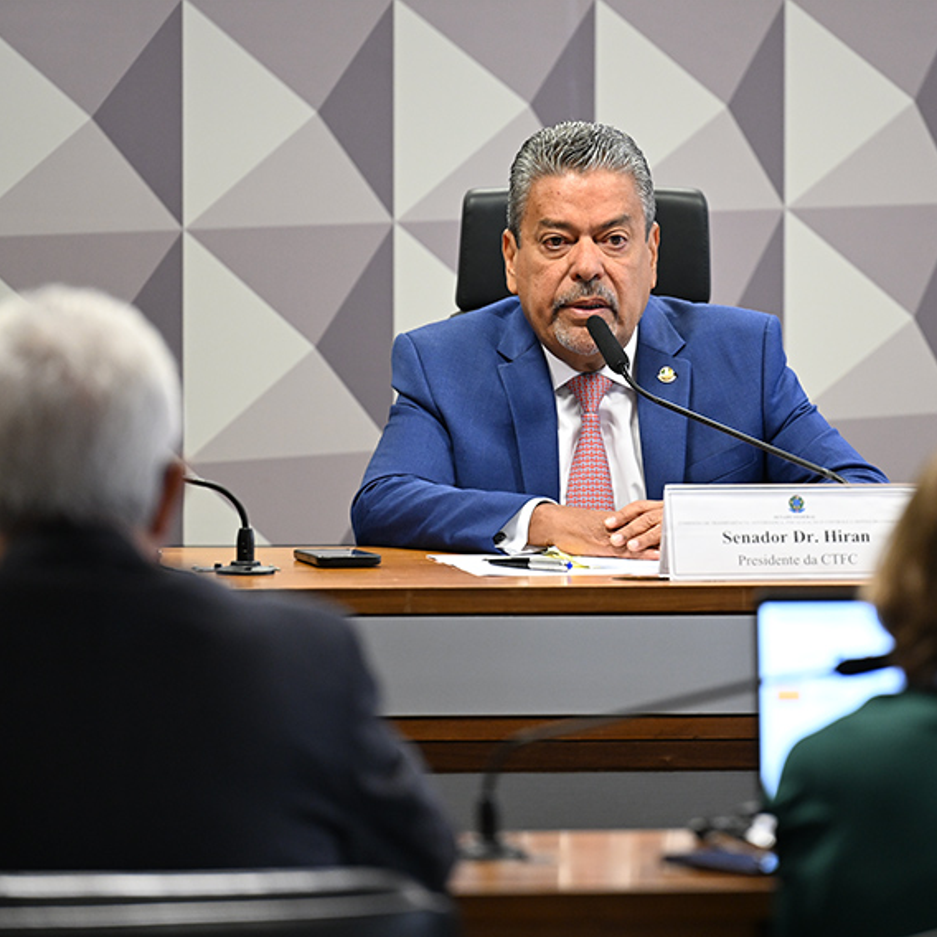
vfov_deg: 6.8
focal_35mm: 257
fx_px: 7870
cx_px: 571
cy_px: 468
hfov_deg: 6.8
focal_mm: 200
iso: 1250
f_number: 2.8
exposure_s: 1/125
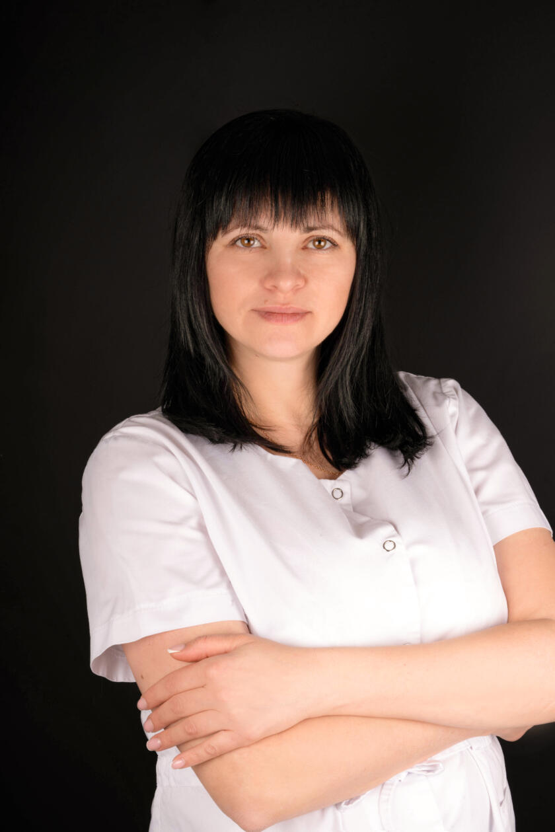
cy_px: 416
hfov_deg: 15.2
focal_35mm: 90
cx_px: 278
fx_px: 2080
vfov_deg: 22.6
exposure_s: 1/160
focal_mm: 90
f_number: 22
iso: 250
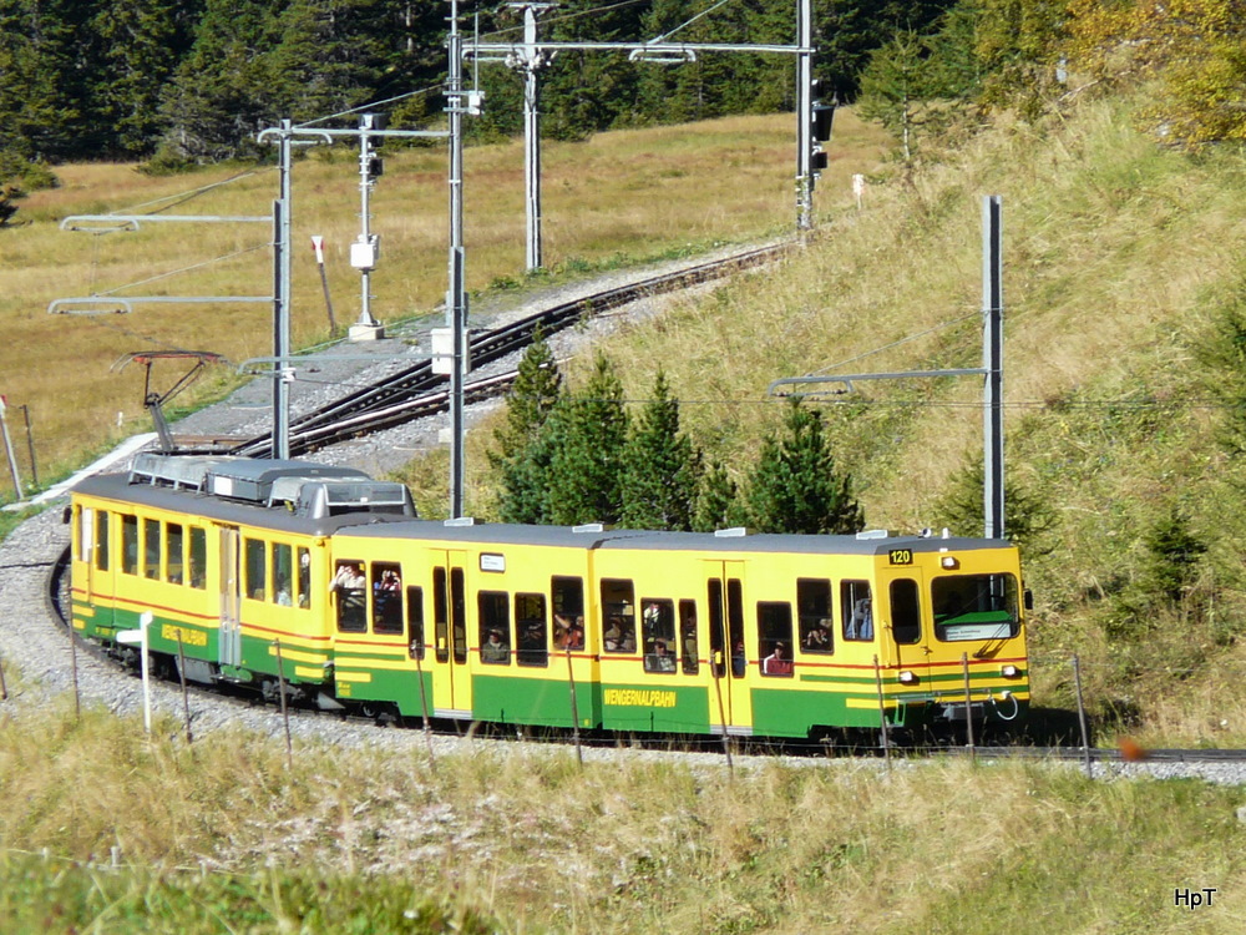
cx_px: 623
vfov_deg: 4.5
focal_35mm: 331
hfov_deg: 6.0
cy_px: 468
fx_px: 11914
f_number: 5.6
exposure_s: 1/320
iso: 100
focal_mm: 54.4
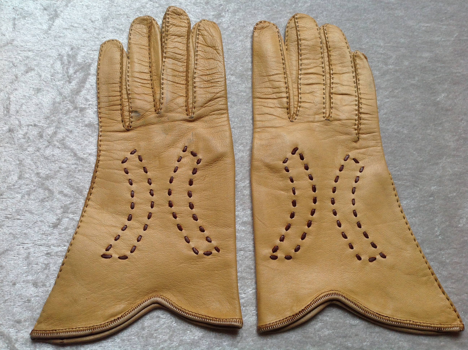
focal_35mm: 35
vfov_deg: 40.6
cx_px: 234
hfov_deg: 52.7
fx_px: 472
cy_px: 175
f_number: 2.4
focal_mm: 4.28
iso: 100
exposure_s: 1/120
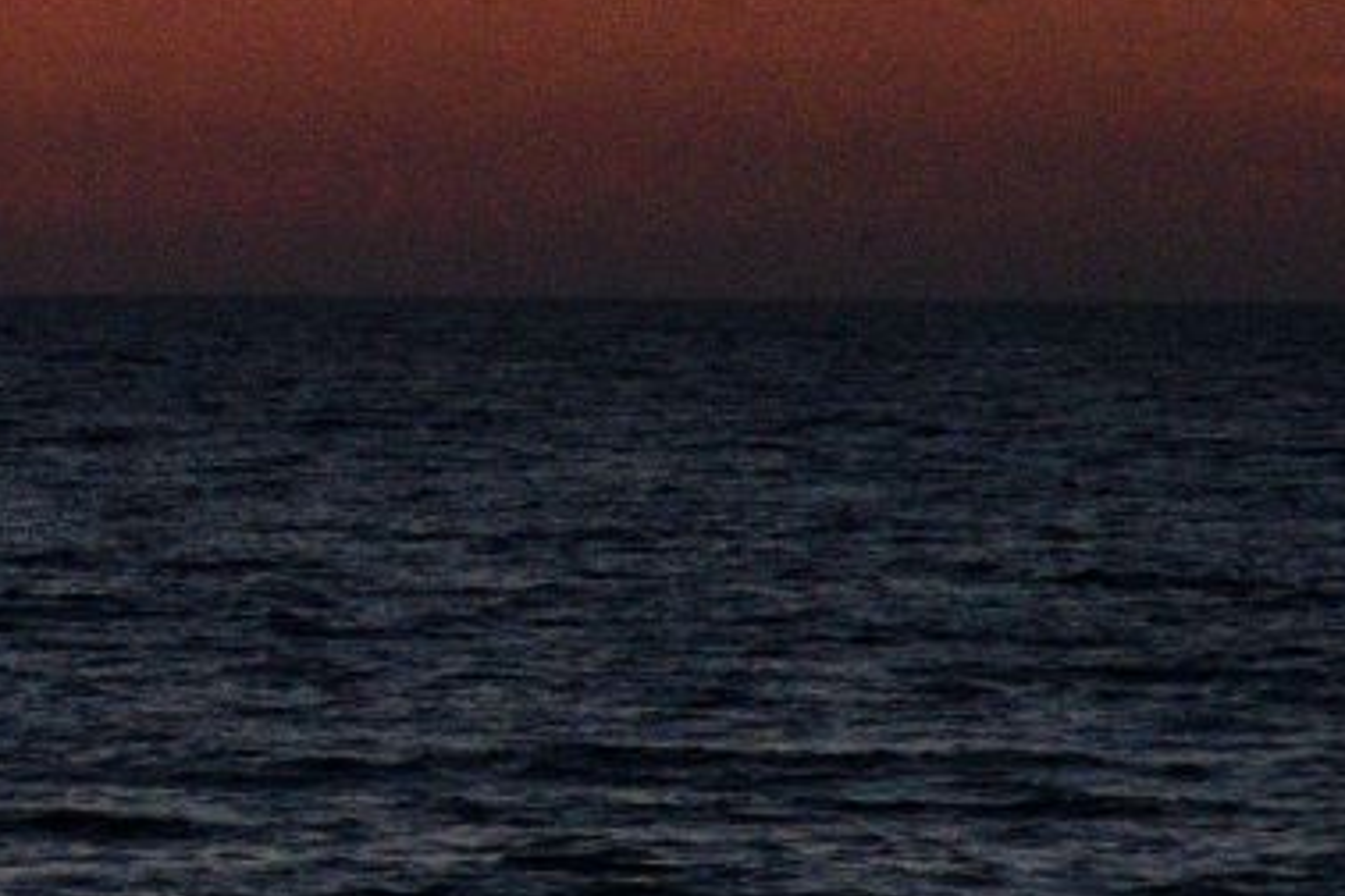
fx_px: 24320
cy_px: -101
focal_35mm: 651
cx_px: -1352
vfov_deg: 2.1
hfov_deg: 3.1
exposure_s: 1/640
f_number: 20
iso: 5000
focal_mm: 120
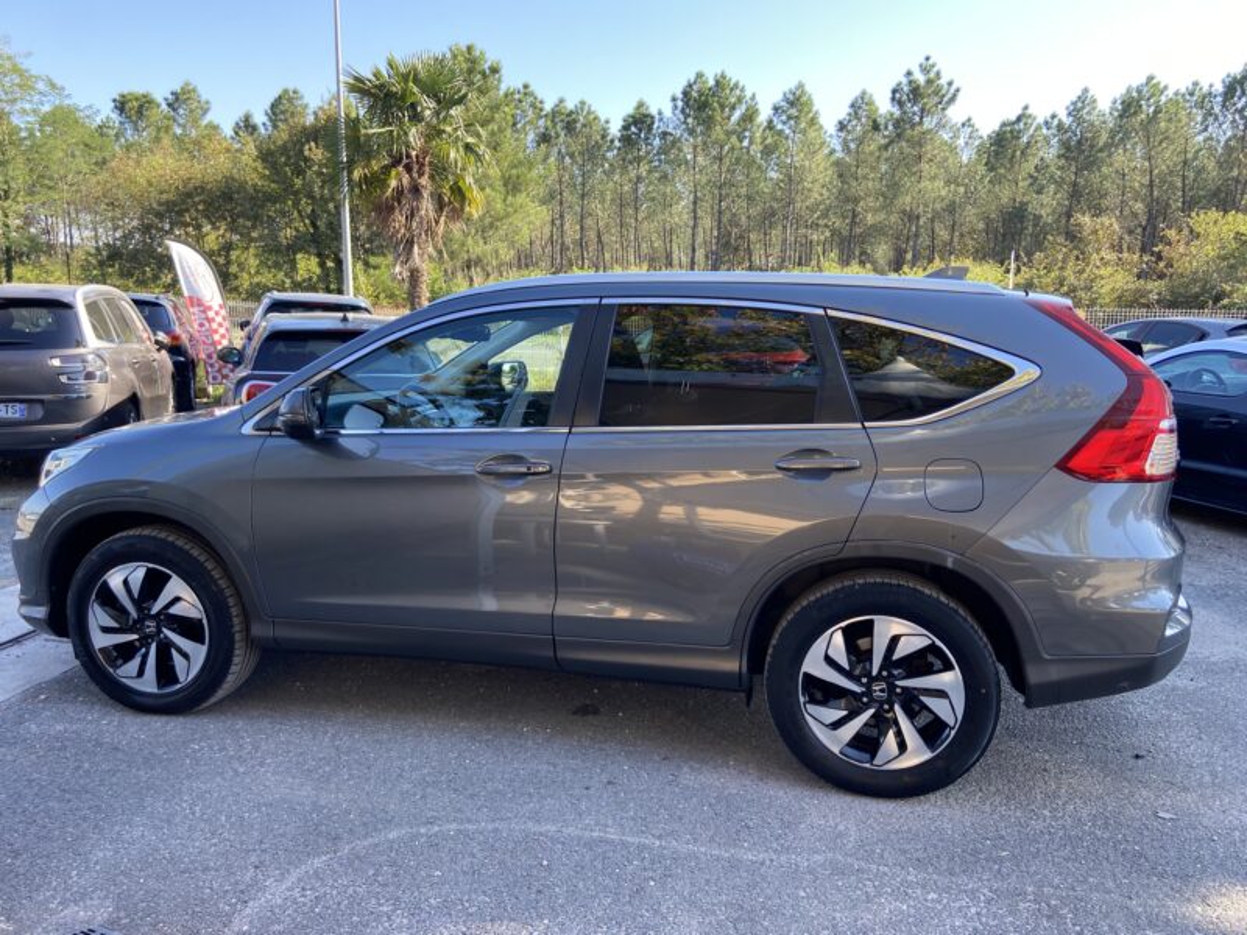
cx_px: 624
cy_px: 468
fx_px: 937
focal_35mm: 26
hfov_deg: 67.3
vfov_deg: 53.1
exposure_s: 1/249
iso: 32
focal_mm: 4.25
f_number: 1.8
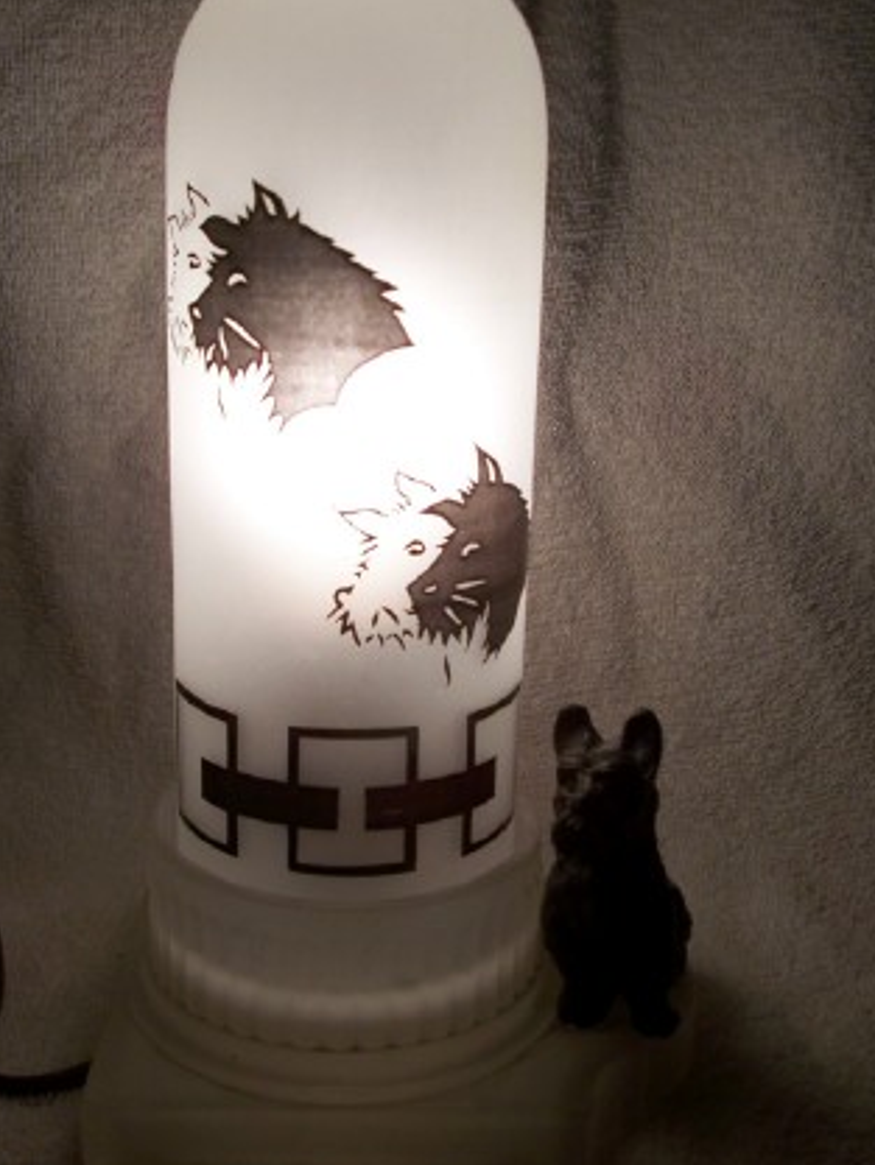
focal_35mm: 43
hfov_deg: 33.6
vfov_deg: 43.8
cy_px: 570
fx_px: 1448
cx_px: 403
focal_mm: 6
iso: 80
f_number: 2.8
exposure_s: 1/45
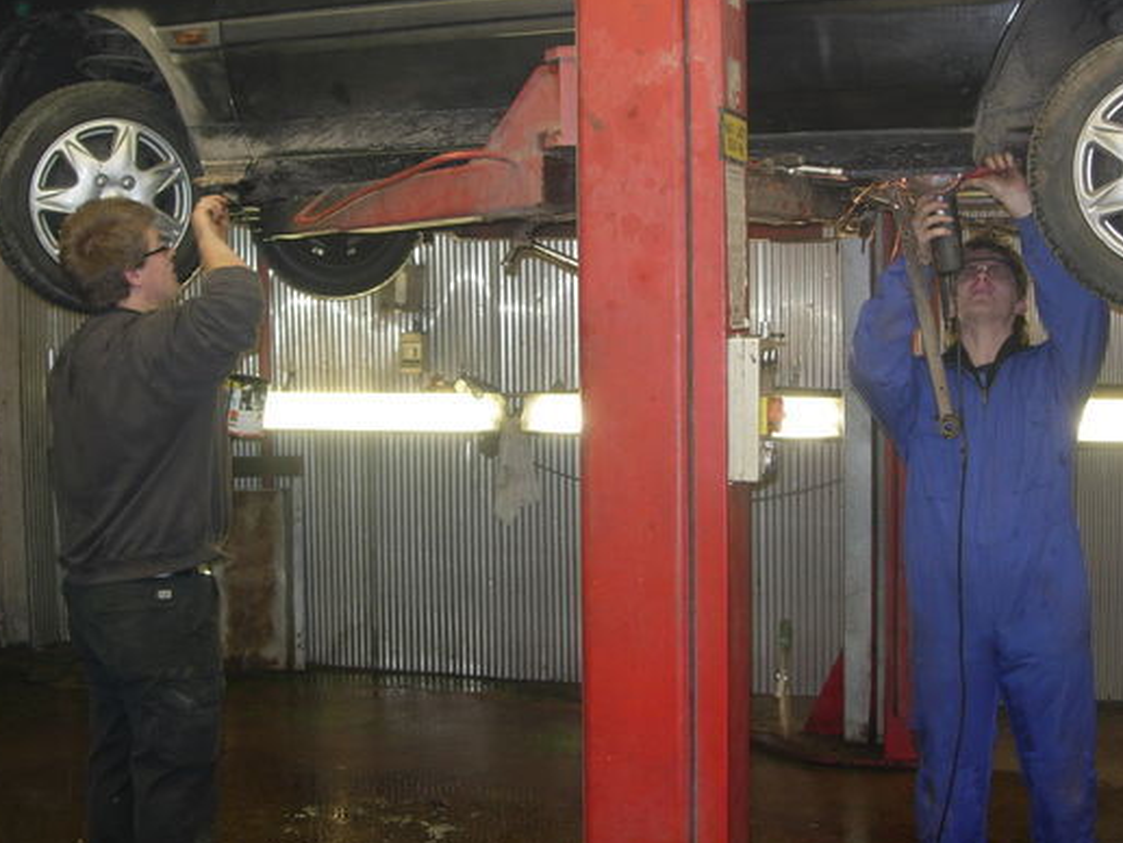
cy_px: 387
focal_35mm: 47
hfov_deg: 40.4
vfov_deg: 30.9
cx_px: 628
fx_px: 1525
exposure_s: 1/32
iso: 79
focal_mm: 7.8
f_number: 2.8
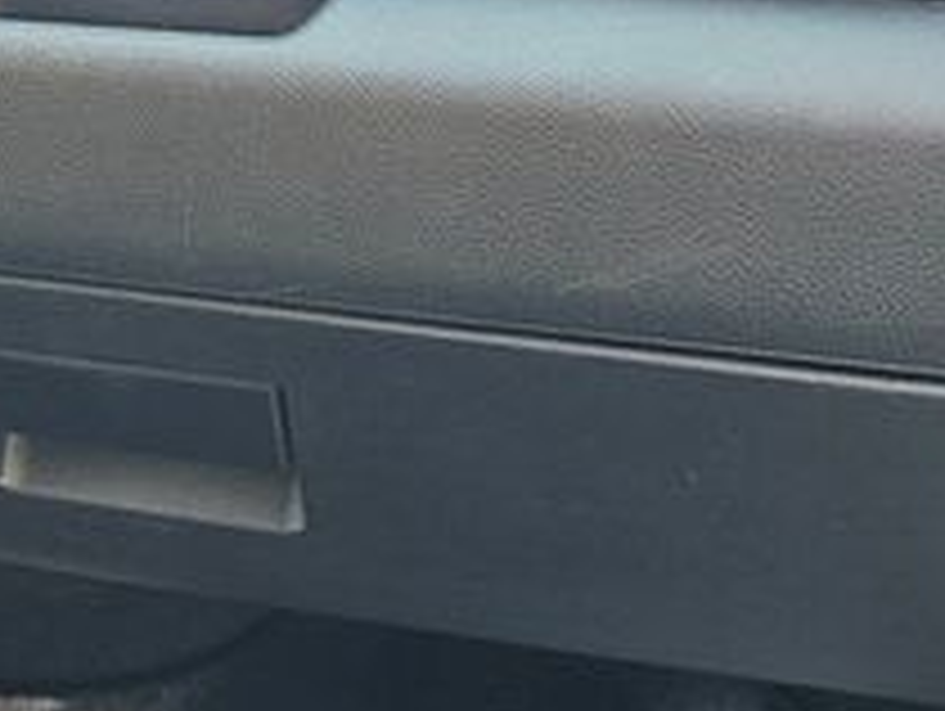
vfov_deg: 20.7
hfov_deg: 25.7
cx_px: -90
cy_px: 104
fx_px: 1913
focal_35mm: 70
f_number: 1.7
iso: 25
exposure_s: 1/60
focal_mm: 6.3
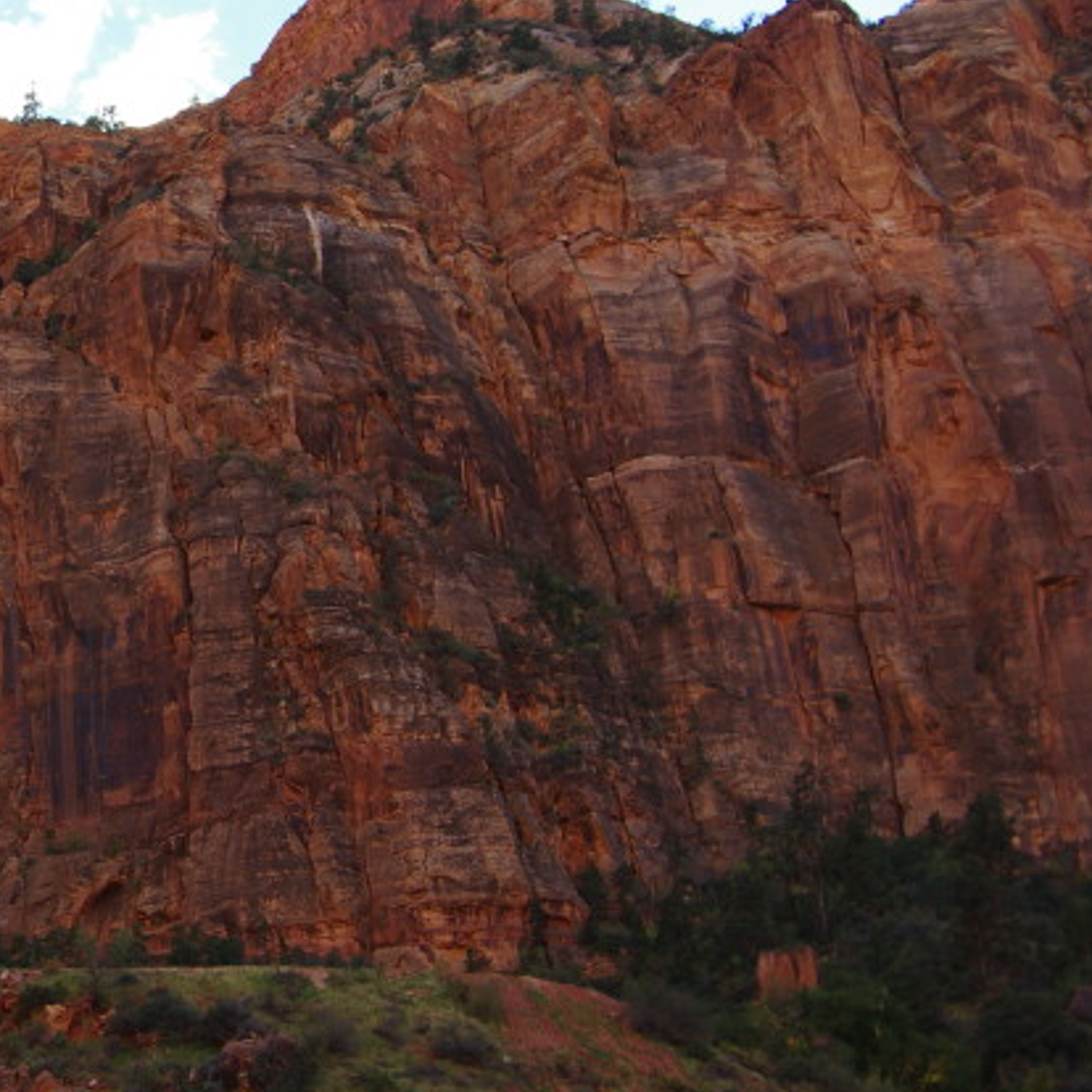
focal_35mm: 66
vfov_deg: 25.8
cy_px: 295
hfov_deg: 24.6
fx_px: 2357
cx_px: -55
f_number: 5
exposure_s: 1/100
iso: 100
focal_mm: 21
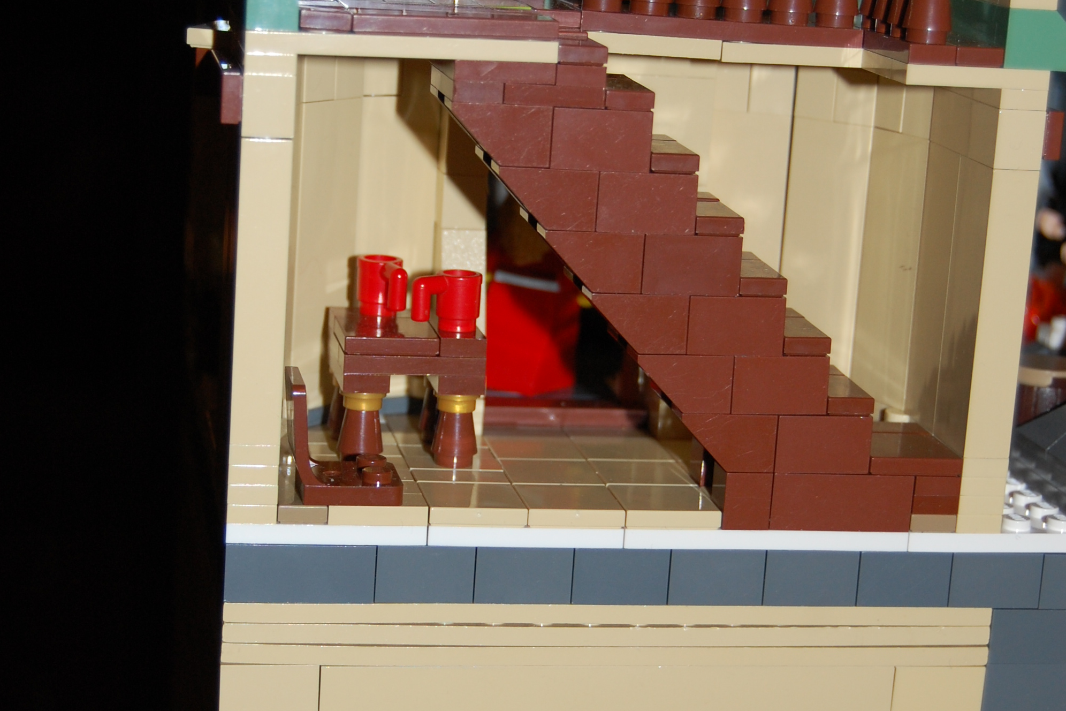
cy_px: 356
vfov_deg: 15.9
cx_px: 534
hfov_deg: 23.6
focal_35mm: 86
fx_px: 2546
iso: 400
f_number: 5
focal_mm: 38
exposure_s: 1/60
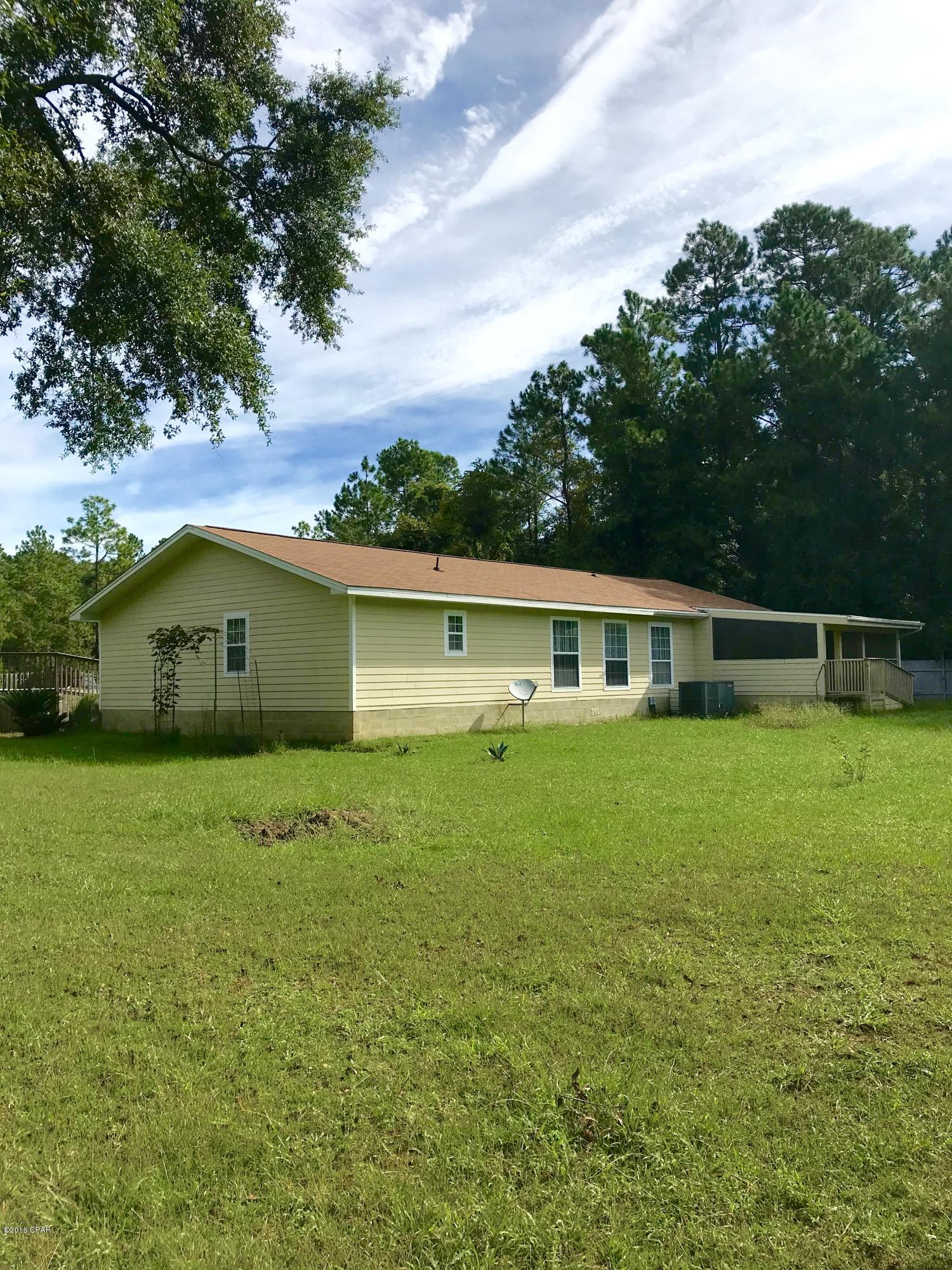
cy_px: 635
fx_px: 1027
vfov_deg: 63.4
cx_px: 476
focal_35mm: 28
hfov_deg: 49.7
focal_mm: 3.99
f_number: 1.8
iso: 20
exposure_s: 1/3425
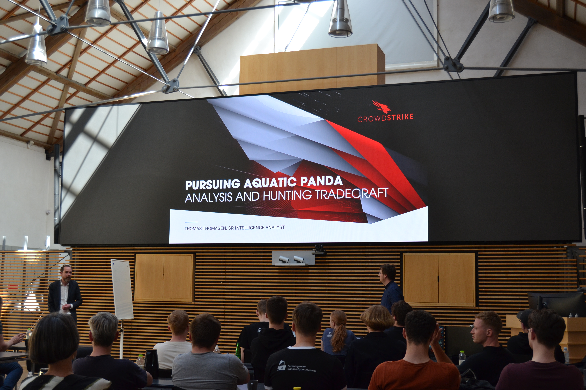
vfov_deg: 28.9
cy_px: 195
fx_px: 757
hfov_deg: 42.3
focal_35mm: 46
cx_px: 293
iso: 400
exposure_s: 1/125
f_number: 5.6
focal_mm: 31
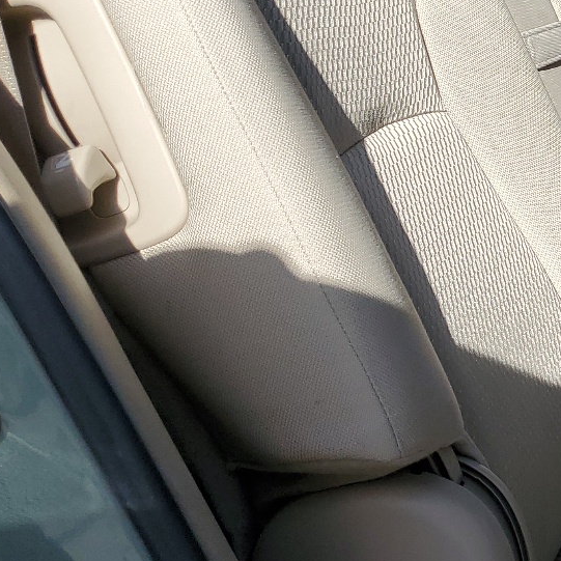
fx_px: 1247
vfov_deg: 25.0
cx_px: 798
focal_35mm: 68
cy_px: 136
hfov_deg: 21.9
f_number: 1.5
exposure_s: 1/2000
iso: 50
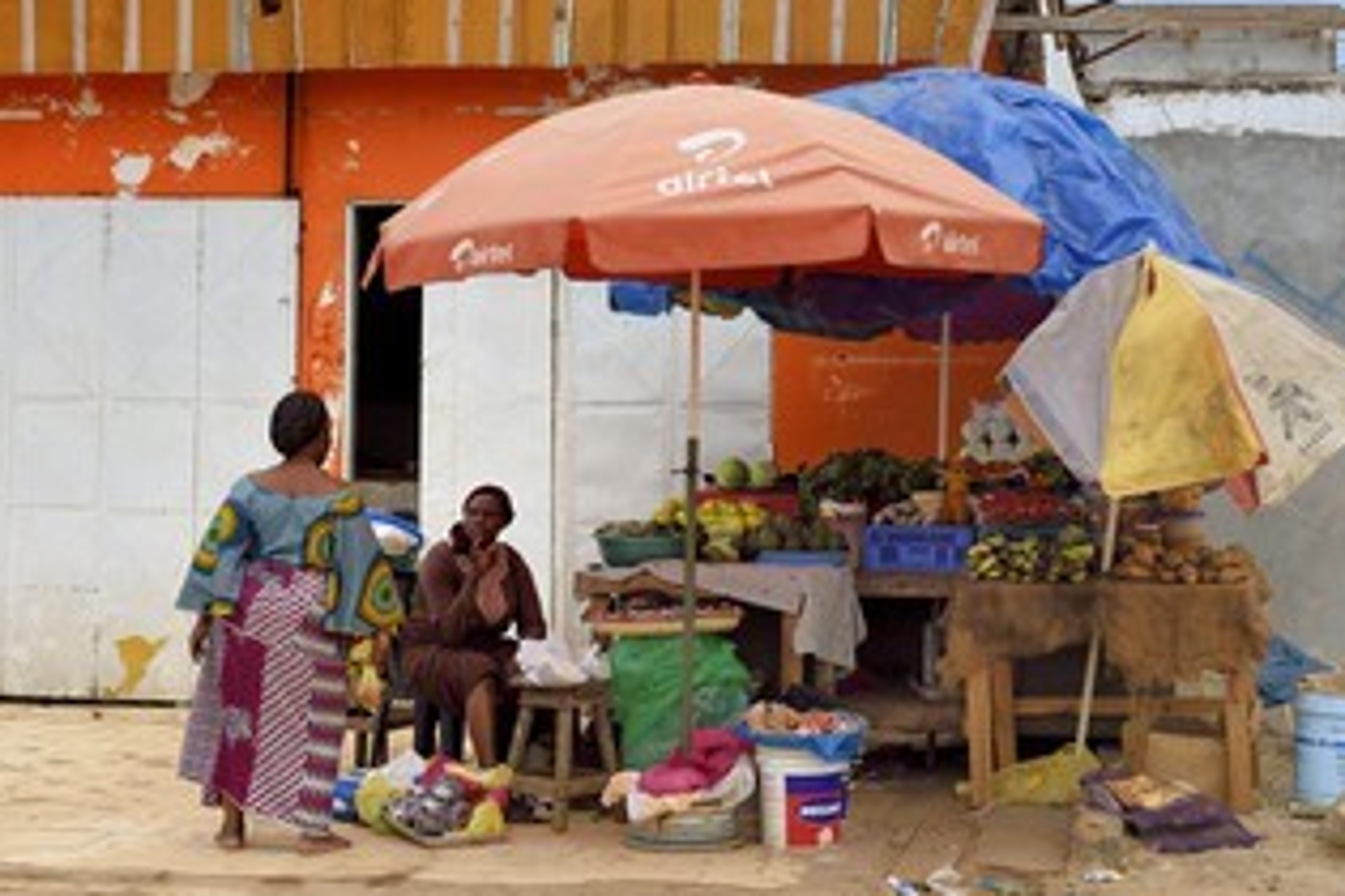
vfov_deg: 21.2
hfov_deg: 31.4
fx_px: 2391
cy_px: 363
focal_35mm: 64
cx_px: 594
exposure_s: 1/640
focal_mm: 48
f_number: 11
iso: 400
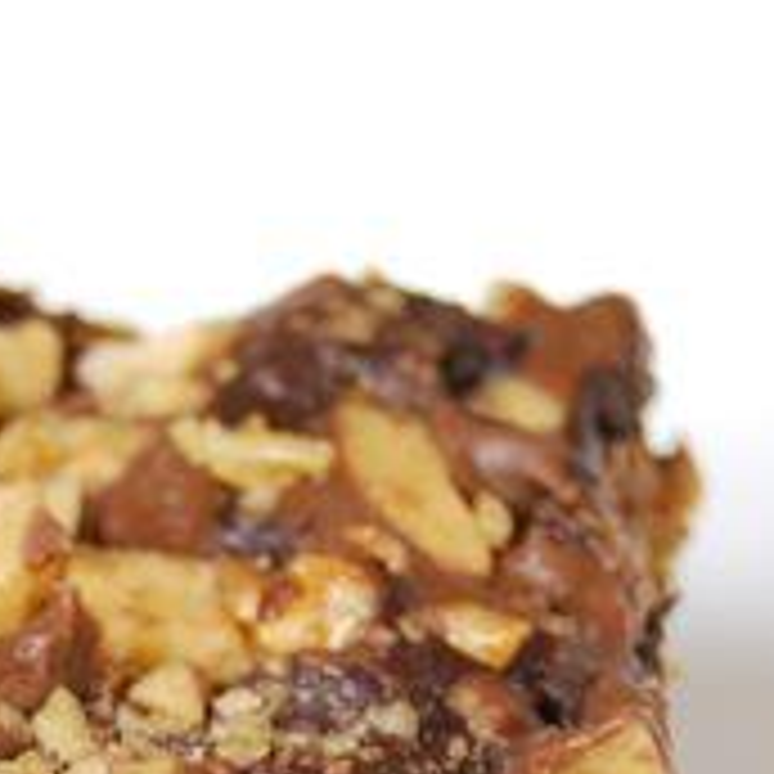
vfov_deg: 6.7
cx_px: -176
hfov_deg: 6.6
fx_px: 6617
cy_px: 891
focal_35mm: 262
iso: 800
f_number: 6.3
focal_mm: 55
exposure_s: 1/160
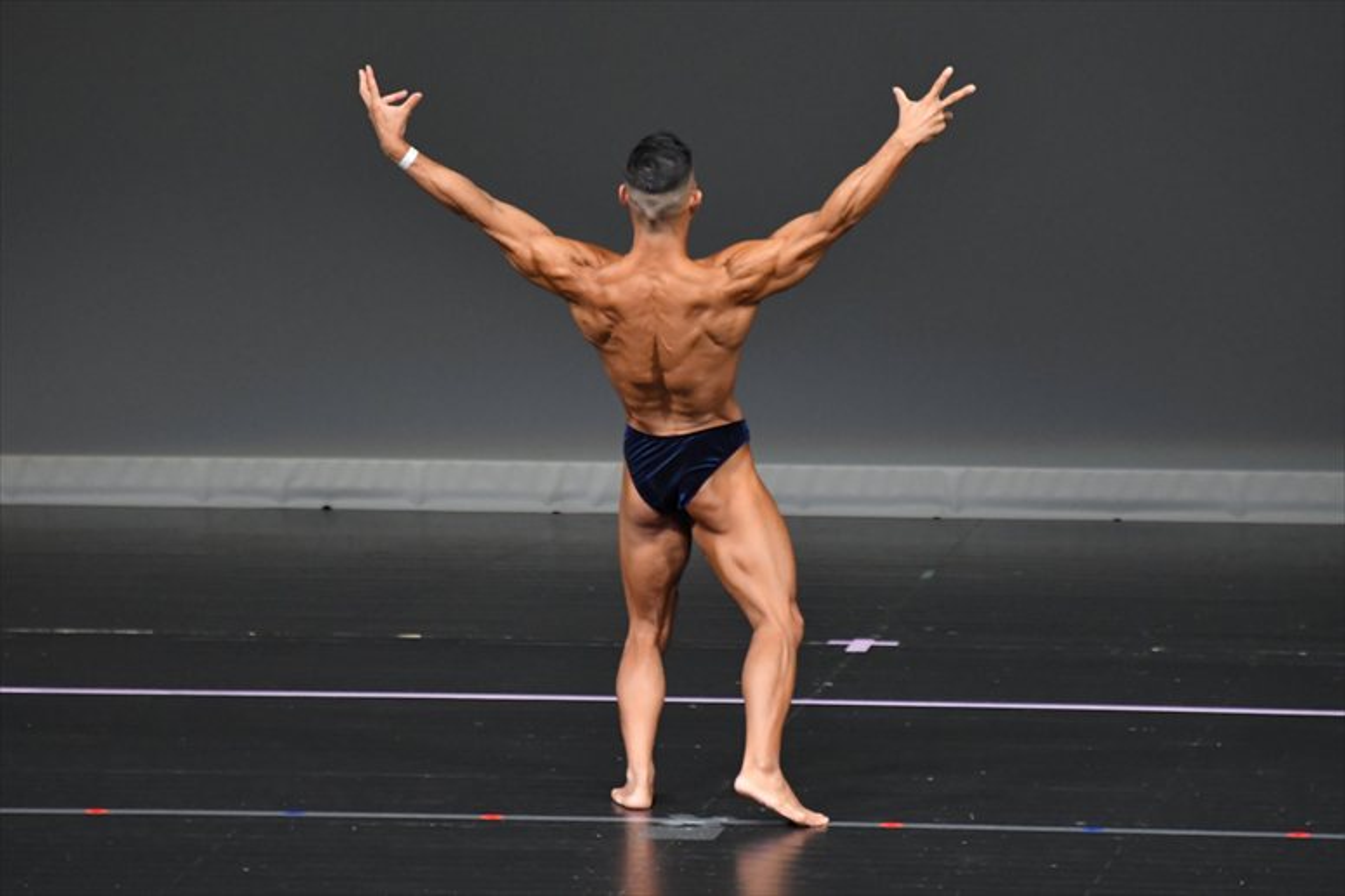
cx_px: 672
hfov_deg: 5.5
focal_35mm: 375
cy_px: 448
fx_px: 14004
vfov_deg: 3.7
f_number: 5.6
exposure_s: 1/400
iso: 4000
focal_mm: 250
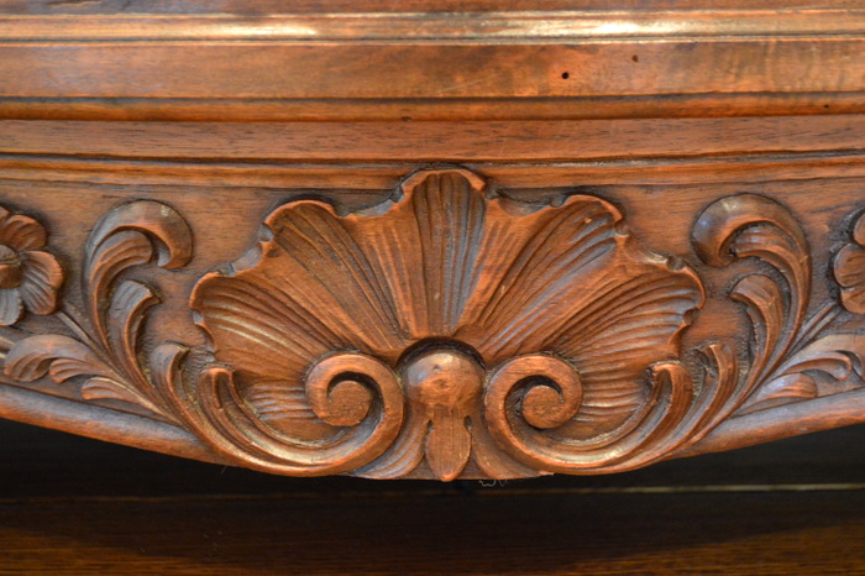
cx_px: 432
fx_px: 1225
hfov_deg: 38.9
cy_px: 288
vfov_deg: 26.5
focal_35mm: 51
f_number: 5
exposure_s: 1/13
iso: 3200
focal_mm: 34
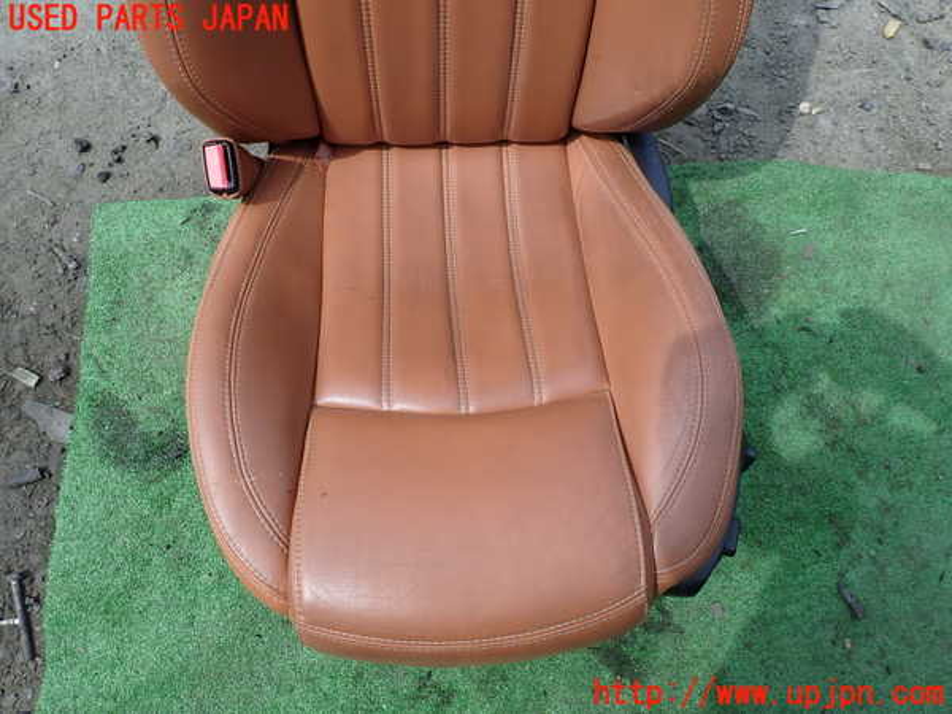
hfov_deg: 69.4
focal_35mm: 25
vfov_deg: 54.9
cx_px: 476
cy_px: 357
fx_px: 688
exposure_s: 1/800
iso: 100
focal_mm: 4.5
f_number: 2.8
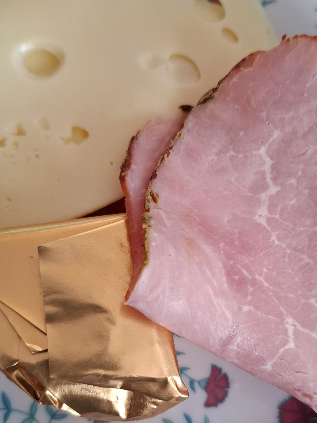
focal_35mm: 38
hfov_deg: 37.5
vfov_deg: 48.2
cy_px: 280
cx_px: 193
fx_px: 464
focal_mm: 5.54
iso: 250
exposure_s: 1/33
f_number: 1.8
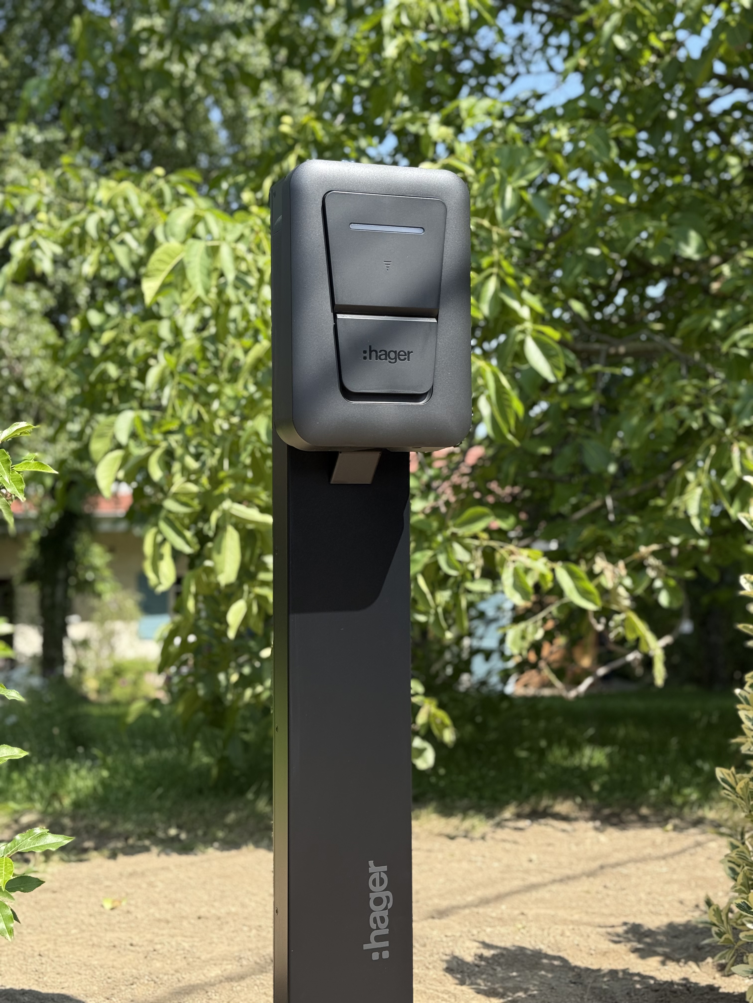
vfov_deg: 39.7
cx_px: 376
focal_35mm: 48
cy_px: 502
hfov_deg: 30.3
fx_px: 1392
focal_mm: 6.76
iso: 80
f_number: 1.78
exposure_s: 1/1678
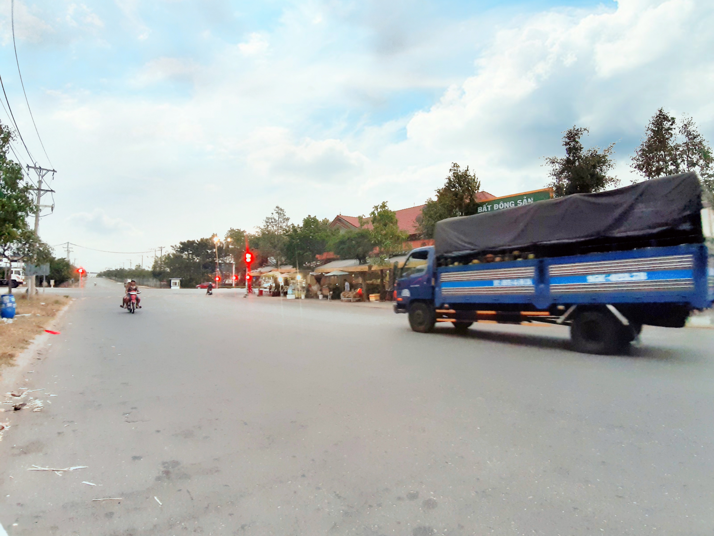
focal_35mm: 18
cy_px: 268
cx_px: 357
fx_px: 371
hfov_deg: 87.8
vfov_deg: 71.6
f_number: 2.4
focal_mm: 1.87
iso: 160
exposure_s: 1/50
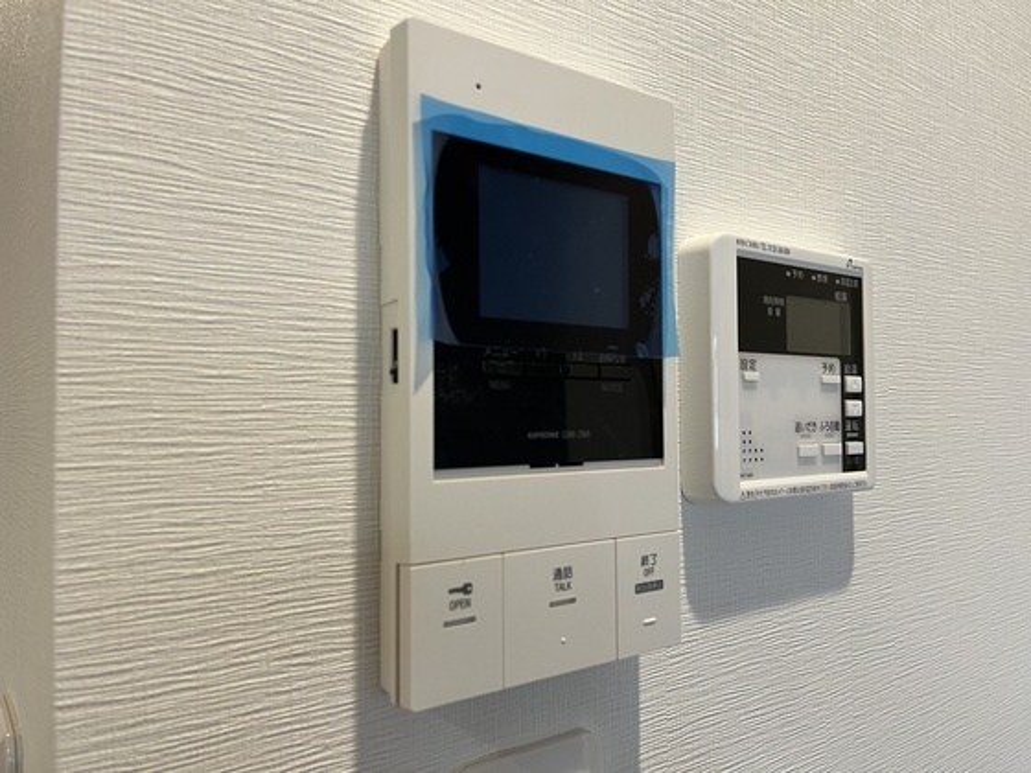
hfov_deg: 67.3
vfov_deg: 53.1
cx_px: 516
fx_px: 774
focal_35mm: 26
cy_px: 386
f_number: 1.6
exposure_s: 1/60
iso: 100
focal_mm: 5.1
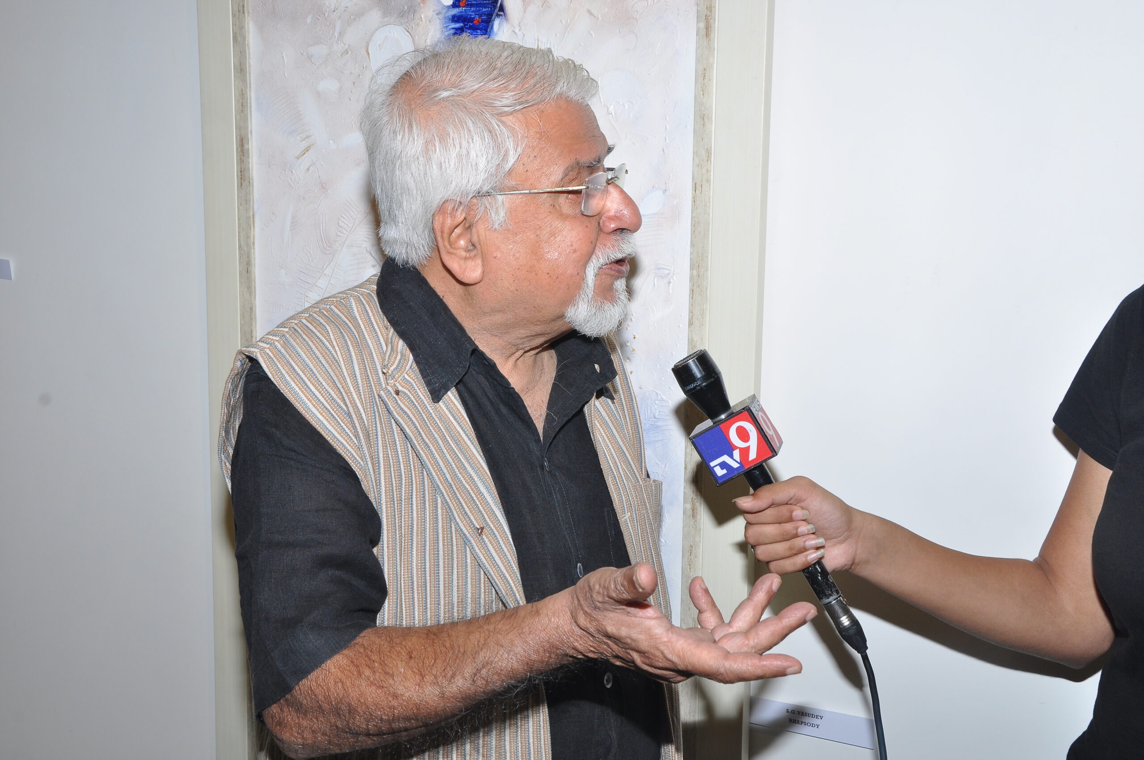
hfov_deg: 43.7
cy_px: 380
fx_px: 1428
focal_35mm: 45
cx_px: 572
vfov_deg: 29.8
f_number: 11
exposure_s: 1/125
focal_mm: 30
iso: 320
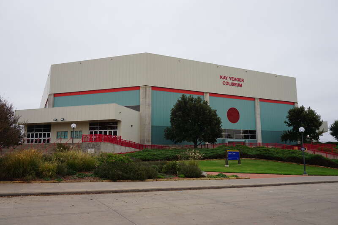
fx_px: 282
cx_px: 169
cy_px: 112
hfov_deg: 61.9
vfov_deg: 43.6
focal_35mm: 30
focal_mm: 20
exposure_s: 1/100
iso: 100
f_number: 9
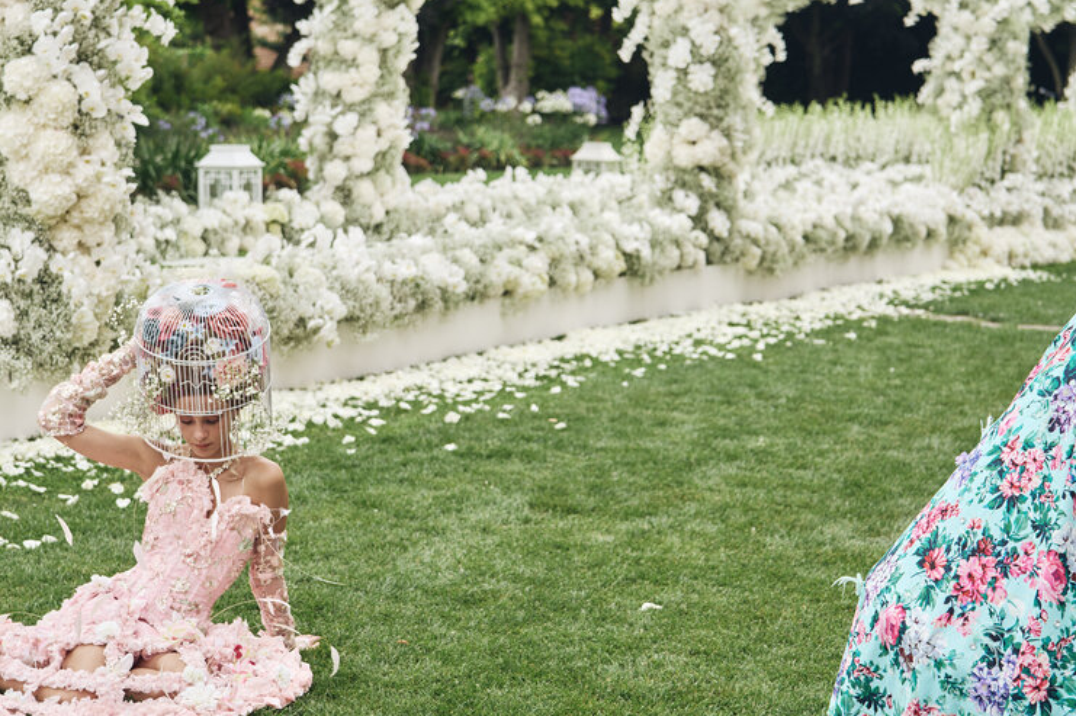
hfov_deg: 25.0
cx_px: 627
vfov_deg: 16.8
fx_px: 2419
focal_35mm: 81
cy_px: 309
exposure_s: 1/250
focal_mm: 50
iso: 100
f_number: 3.5
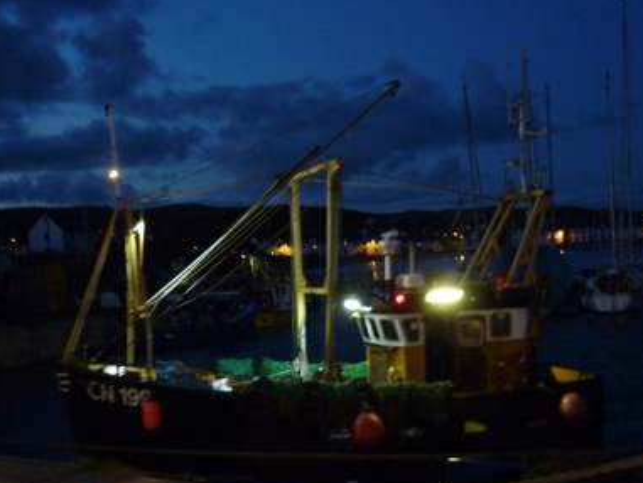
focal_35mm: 52
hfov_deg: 36.8
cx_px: 311
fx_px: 966
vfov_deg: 28.0
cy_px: 274
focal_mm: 5.5
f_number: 2.8
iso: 400
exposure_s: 1/8
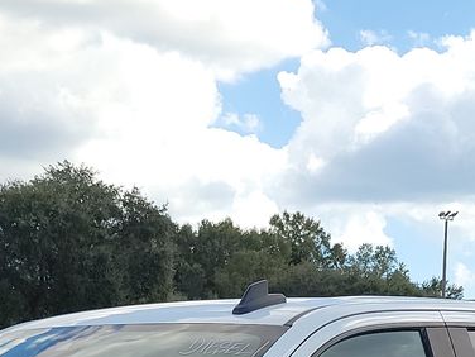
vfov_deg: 13.0
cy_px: 668
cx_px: 139
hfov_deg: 19.2
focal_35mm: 102
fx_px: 1400
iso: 50
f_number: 1.8
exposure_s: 1/508
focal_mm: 6.7
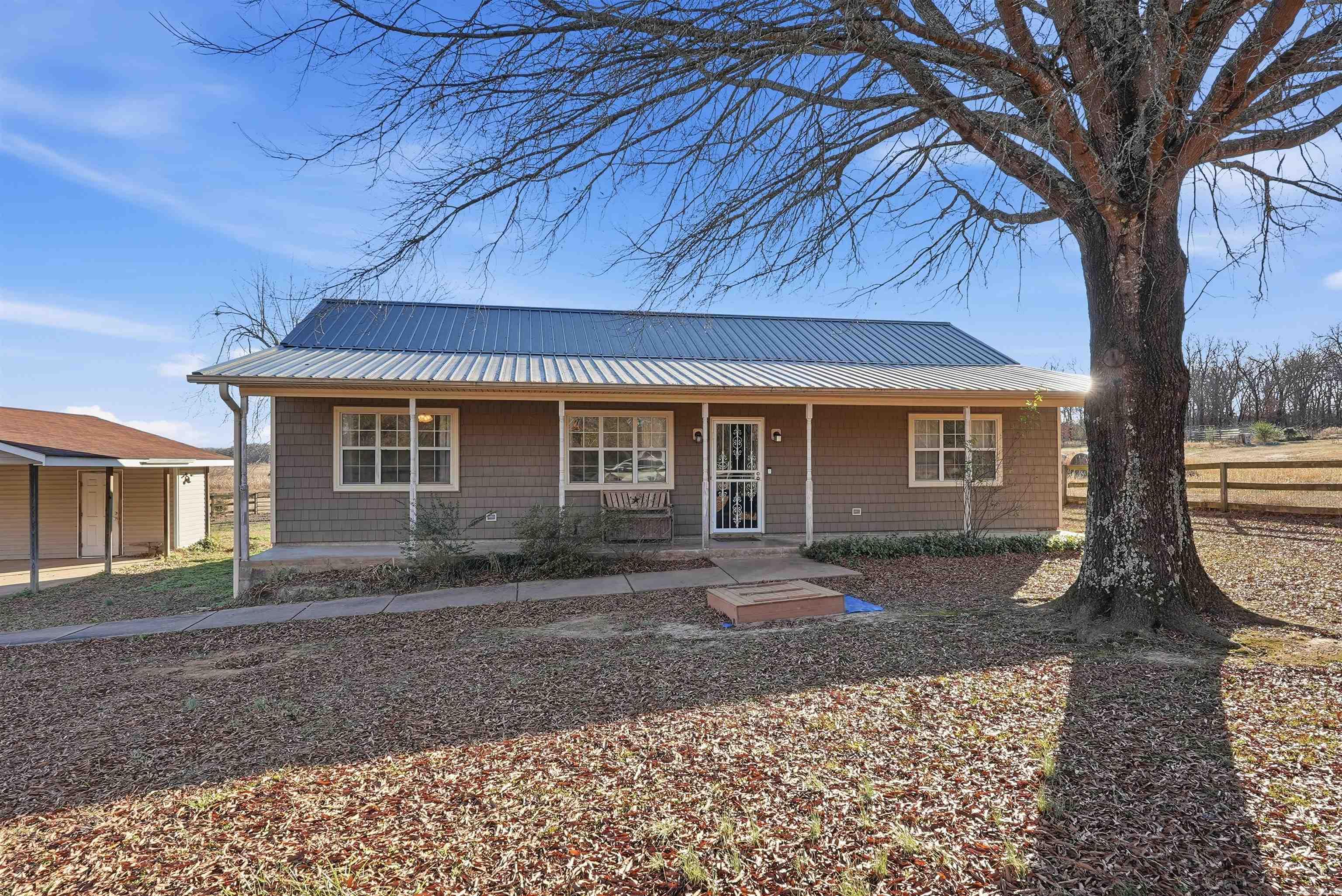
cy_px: 448
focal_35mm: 20
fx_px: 727
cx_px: 671
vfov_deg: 63.3
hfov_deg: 85.4
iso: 250
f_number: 9
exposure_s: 1/320
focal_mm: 19.5
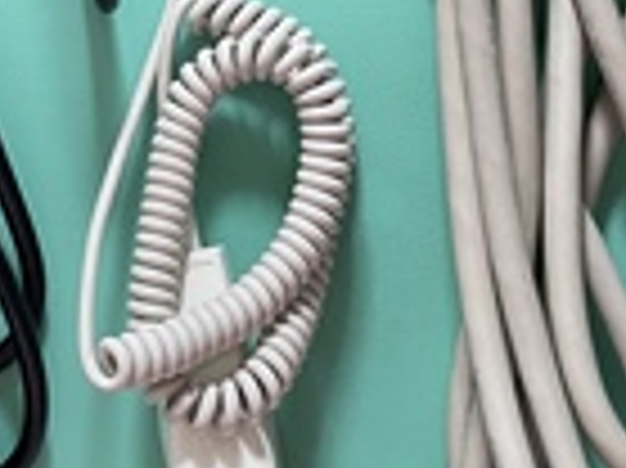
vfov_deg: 19.5
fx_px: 1355
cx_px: 86
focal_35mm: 75
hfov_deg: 25.4
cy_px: 122
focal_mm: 4.2
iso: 200
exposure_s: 1/50
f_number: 1.6
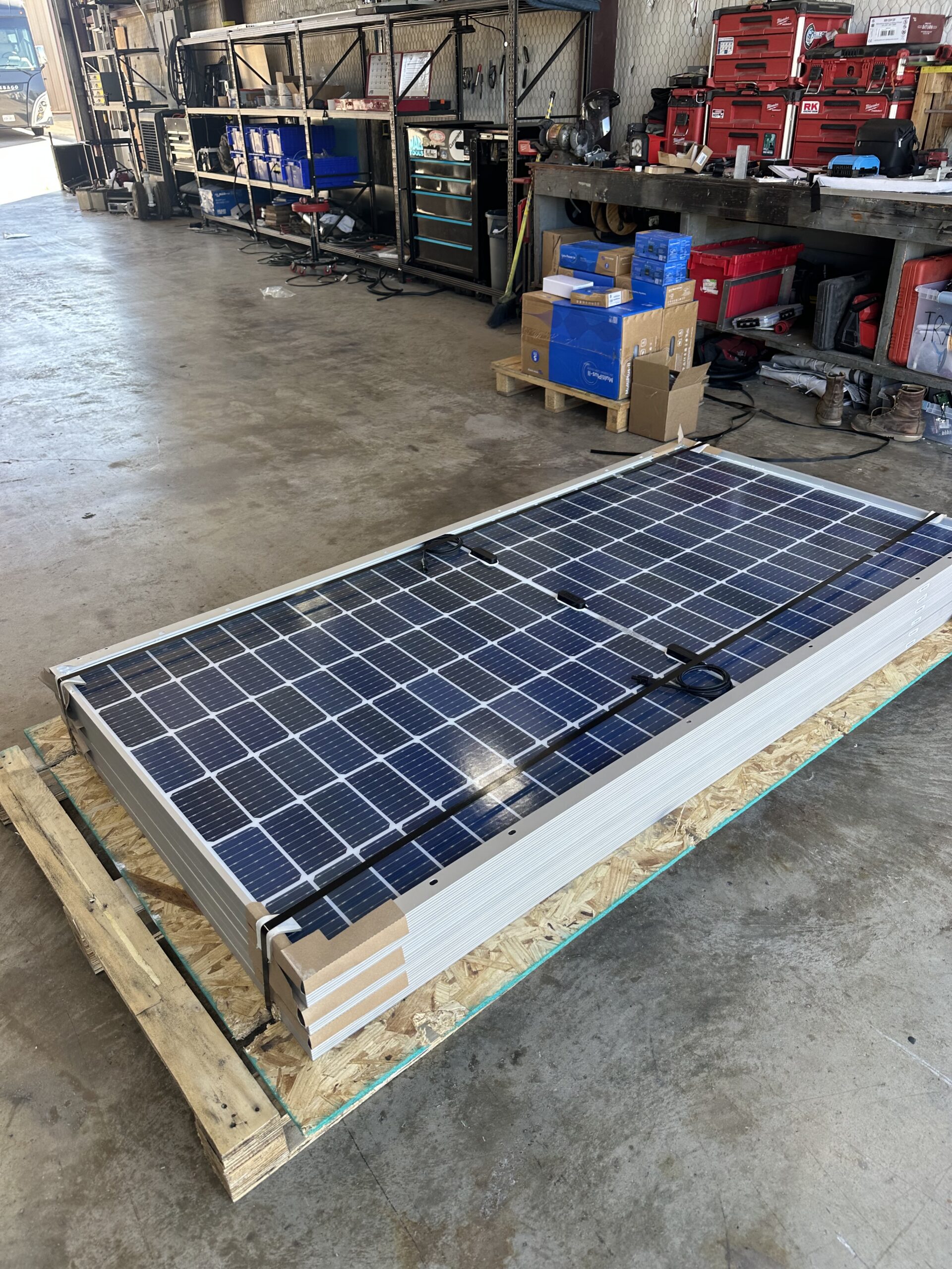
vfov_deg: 71.6
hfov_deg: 56.8
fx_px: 880
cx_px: 476
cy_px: 634
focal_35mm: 24
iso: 64
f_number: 1.78
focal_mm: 6.86
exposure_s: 1/181
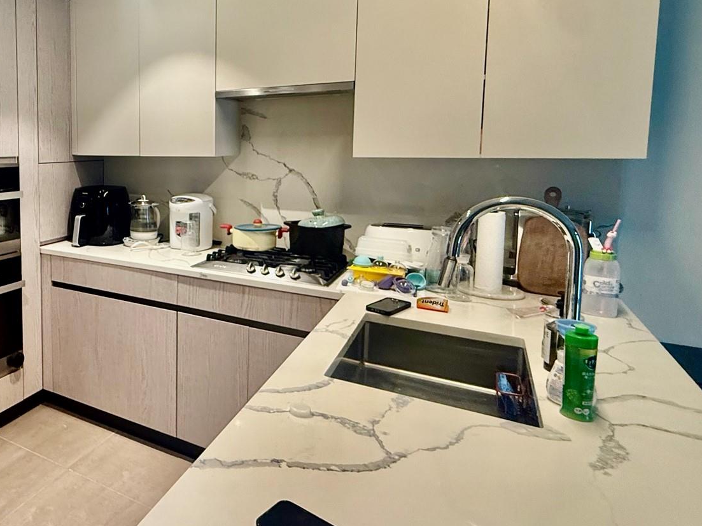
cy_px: 192
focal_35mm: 26
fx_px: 527
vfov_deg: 52.4
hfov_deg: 59.7
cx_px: 104
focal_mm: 2.22
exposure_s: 1/60
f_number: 2.2
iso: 250
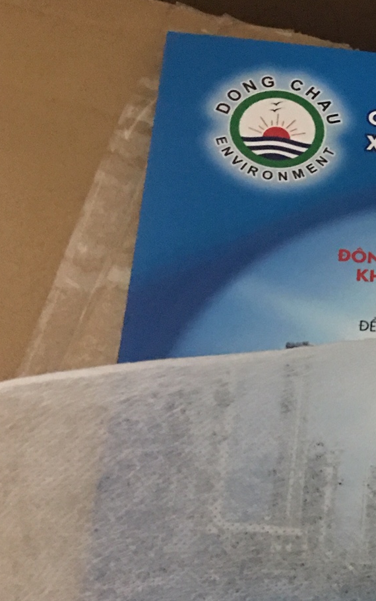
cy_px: 464
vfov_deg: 29.6
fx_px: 1114
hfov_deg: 16.6
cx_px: 637
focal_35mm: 68
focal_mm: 4.15
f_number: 2.2
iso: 125
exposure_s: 1/8
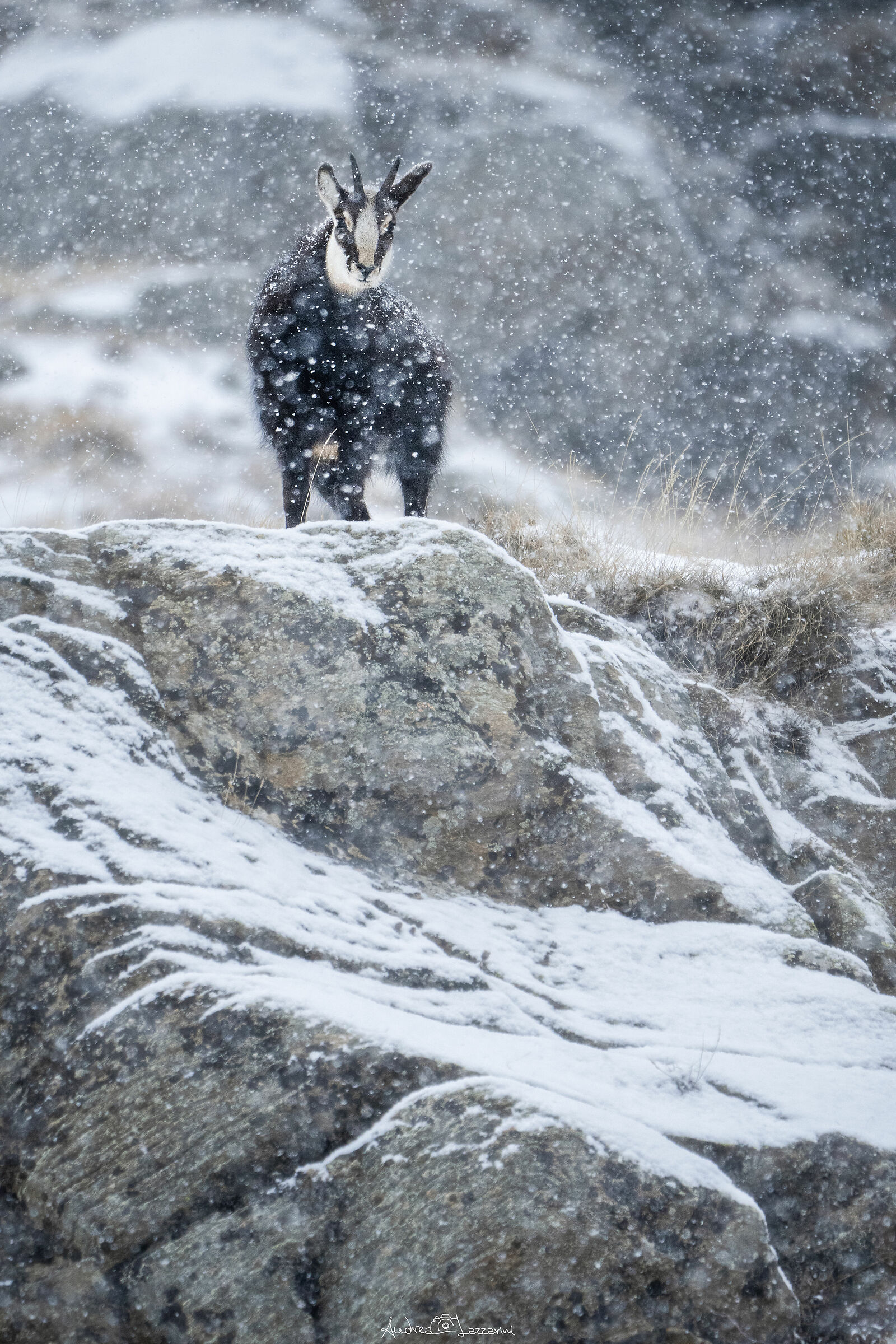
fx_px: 22398
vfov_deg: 3.4
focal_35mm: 600
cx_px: 448
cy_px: 672
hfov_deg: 2.3
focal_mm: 400
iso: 1250
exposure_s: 1/1000
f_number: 5.6
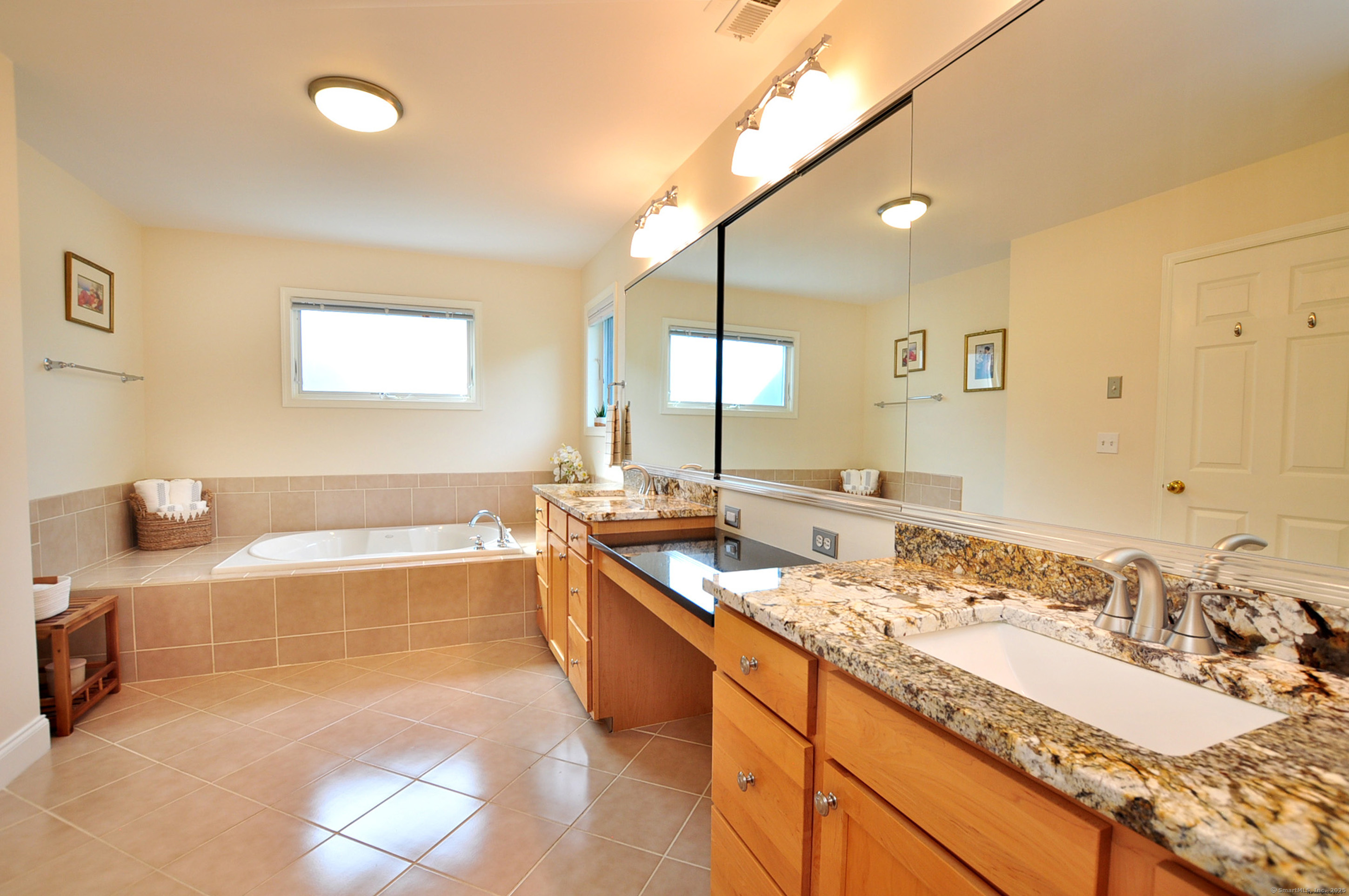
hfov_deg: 100.5
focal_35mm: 15
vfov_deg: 77.2
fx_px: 561
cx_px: 674
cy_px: 448
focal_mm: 10
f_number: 5.6
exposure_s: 1/40
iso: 250
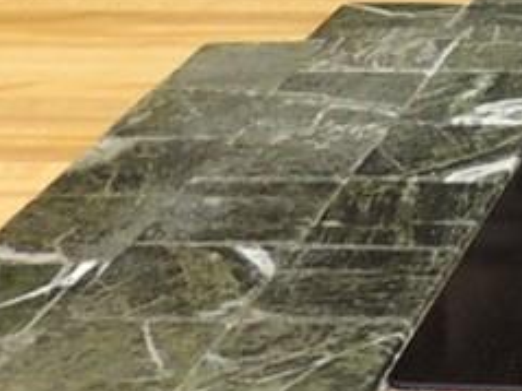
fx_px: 2427
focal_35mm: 161
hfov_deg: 10.9
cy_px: -487
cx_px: 1134
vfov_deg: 8.5
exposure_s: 1/30
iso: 200
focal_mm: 4.3
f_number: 3
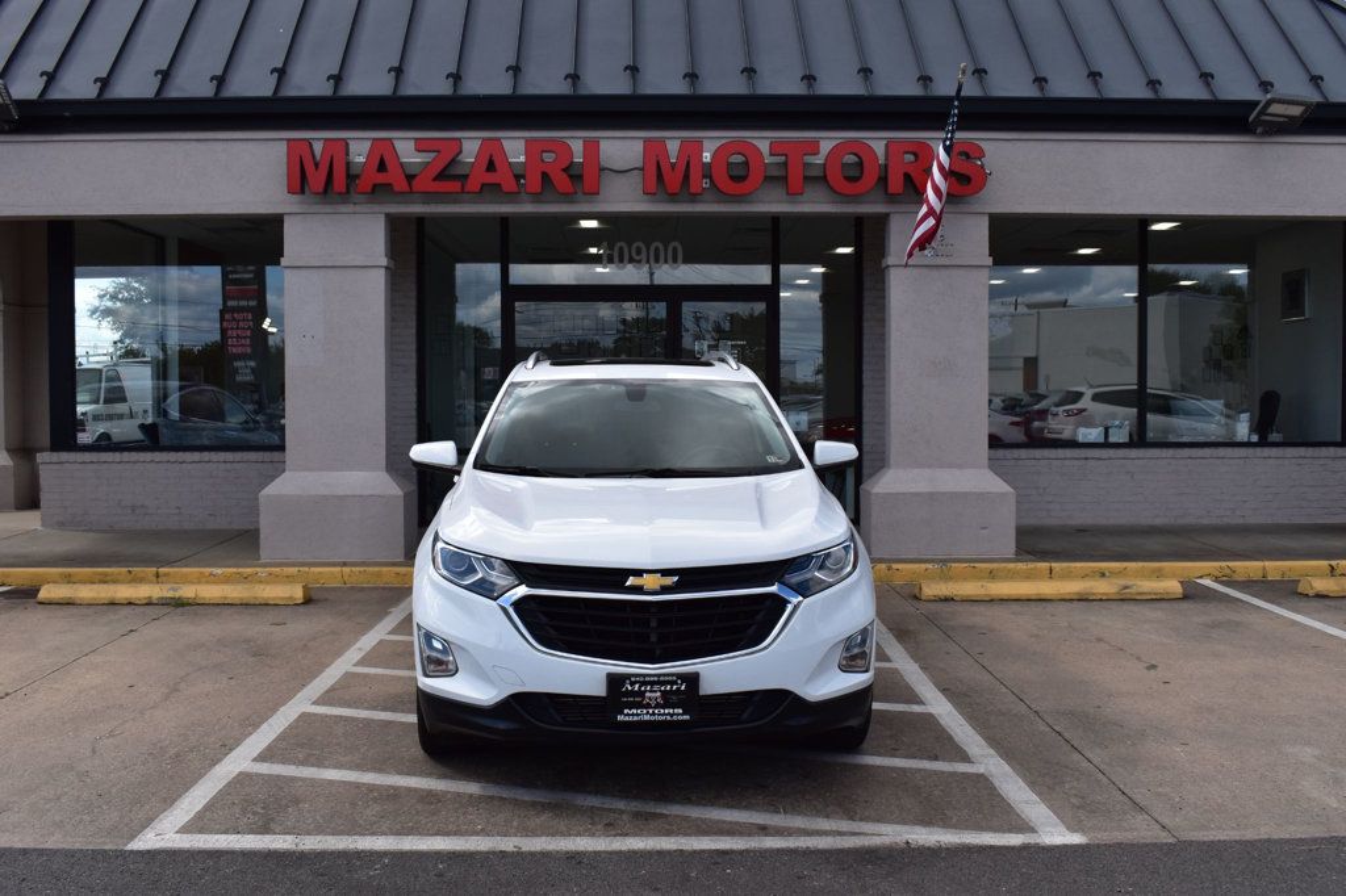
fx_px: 1345
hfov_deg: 53.1
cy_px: 448
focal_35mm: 36
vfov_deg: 36.8
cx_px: 673
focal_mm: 24
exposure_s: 1/400
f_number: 11
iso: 400
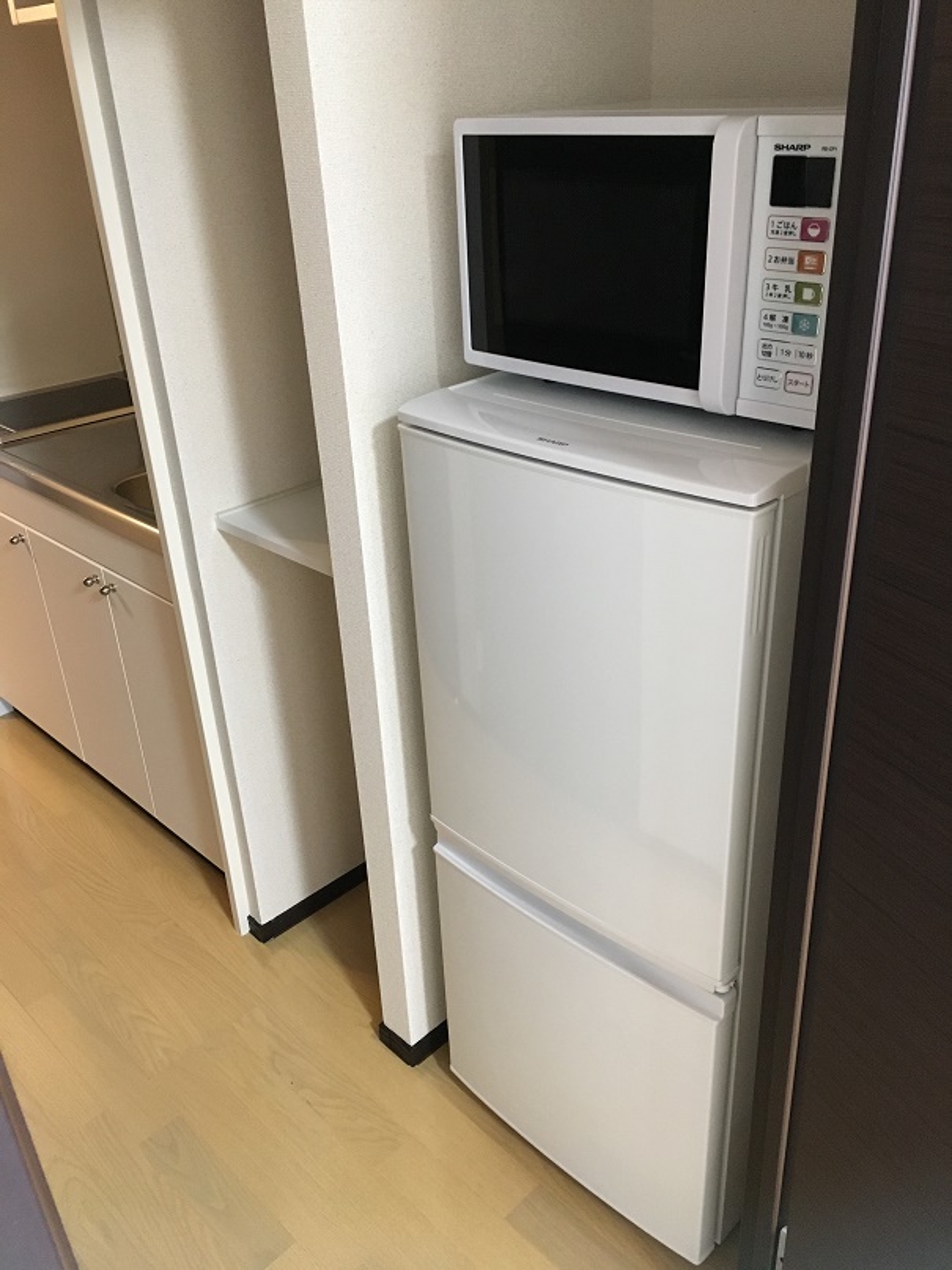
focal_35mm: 29
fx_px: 1064
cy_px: 635
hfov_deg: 48.2
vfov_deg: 61.7
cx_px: 476
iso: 200
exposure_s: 1/20
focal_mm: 4.15
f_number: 2.2
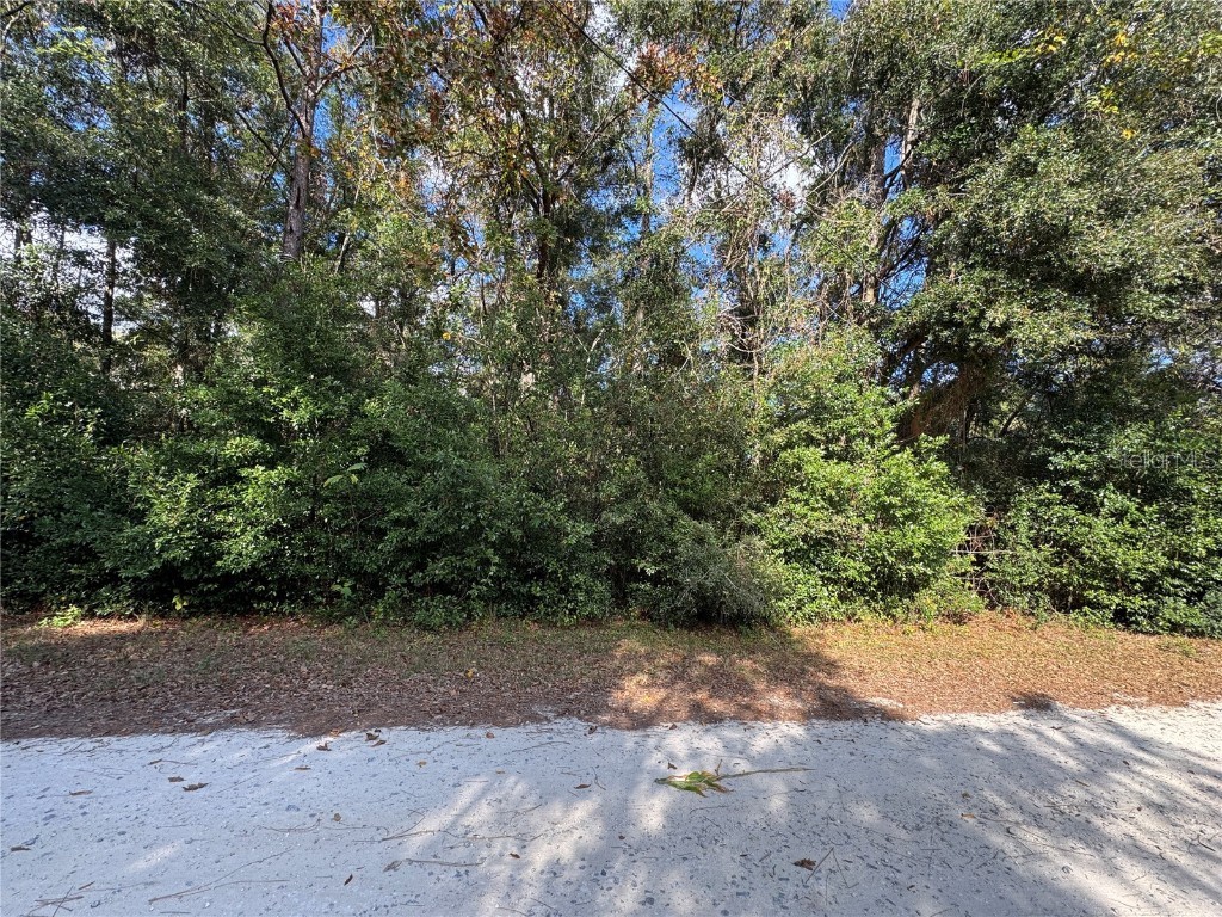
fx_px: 494
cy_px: 458
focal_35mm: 14
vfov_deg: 85.7
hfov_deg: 102.1
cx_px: 611
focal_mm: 2.22
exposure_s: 1/211
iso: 40
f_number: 2.2
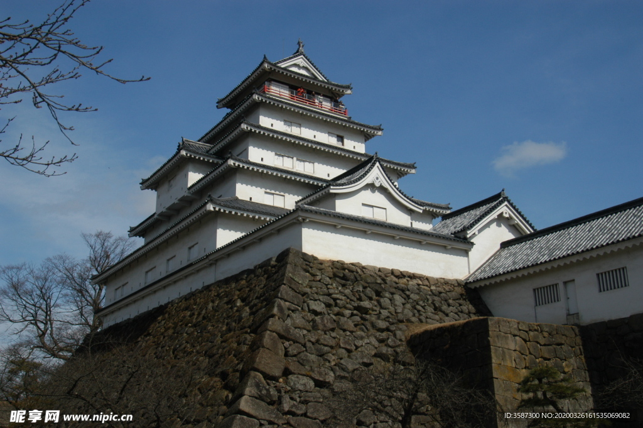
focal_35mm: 36
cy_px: 214
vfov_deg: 36.8
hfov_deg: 53.2
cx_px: 322
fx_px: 642
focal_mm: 24
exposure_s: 1/320
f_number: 9
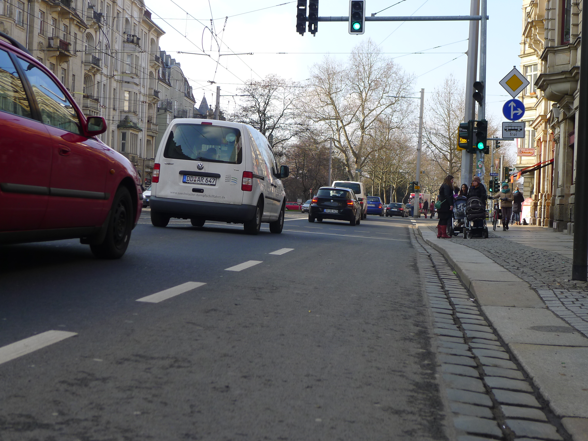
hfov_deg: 38.2
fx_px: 849
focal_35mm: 50
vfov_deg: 29.1
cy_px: 220
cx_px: 294
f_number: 2.8
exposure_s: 1/400
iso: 80
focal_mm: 10.7
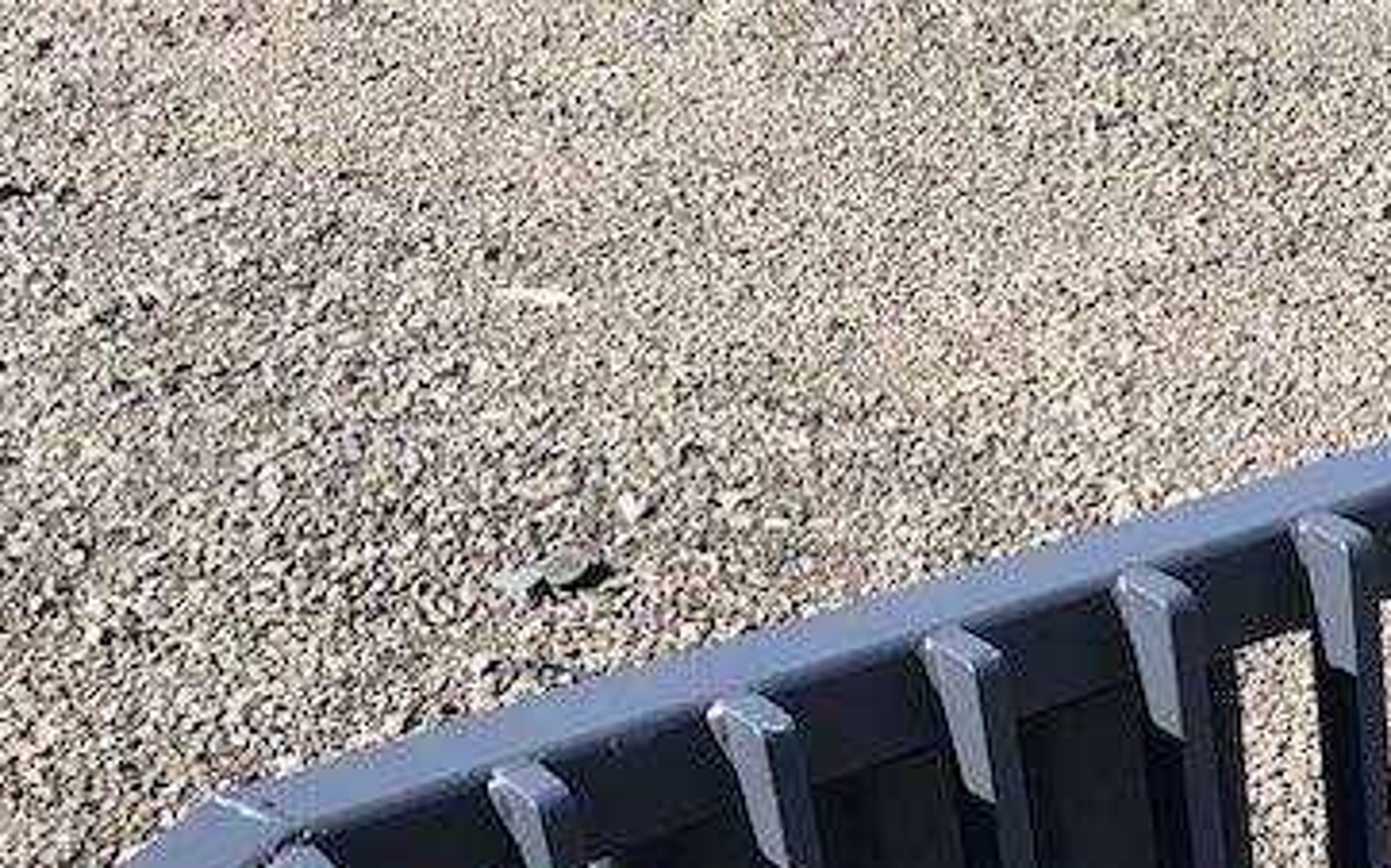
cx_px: 1349
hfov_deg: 24.2
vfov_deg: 15.0
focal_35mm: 82
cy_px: 1194
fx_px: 3108
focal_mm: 3.99
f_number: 1.8
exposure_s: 1/545
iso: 20
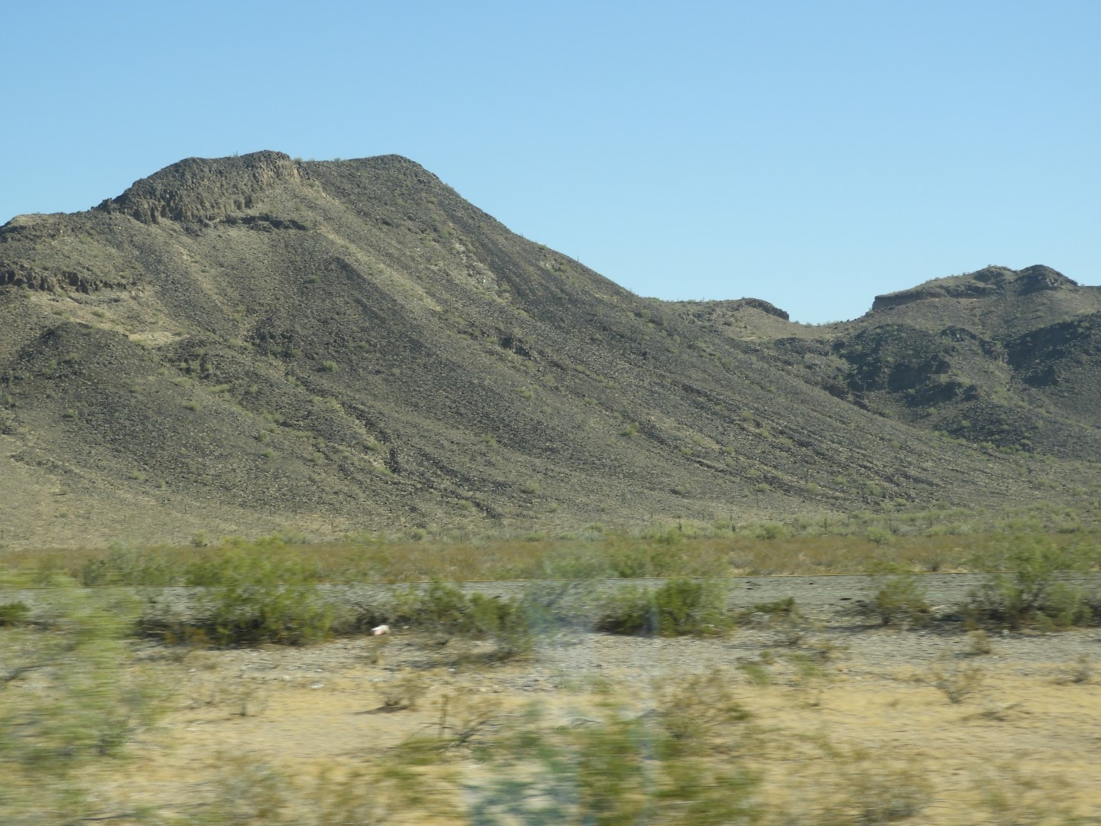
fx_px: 2544
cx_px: 550
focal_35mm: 80
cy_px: 413
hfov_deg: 24.4
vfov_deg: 18.4
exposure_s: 1/400
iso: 100
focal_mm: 14.3
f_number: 4.5
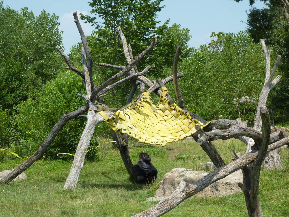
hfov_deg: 17.7
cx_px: 144
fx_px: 927
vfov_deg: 13.3
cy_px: 108
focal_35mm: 111
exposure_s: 1/500
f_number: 4.4
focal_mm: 18.2
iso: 80
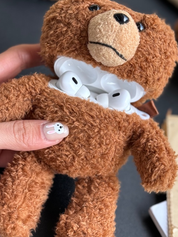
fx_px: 521
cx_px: 129
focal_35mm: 76
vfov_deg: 25.7
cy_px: 126
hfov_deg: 19.3
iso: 64
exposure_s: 1/292
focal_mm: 6.86
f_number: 1.78
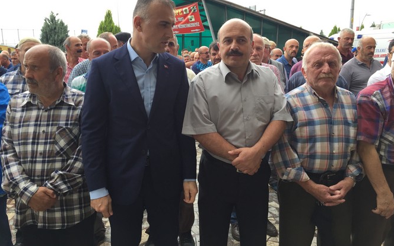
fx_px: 333
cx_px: 198
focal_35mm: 31
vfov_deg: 40.6
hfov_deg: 61.2
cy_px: 117
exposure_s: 1/100
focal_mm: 4.15
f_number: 2.2
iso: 40
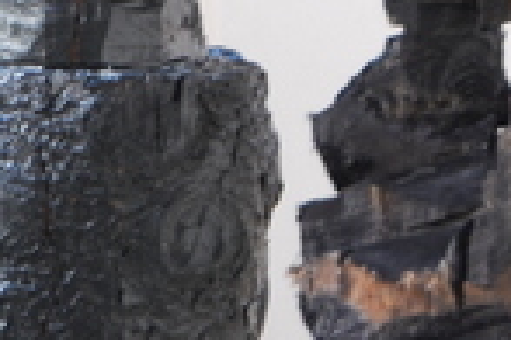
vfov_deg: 2.7
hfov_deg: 4.0
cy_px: -349
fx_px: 7253
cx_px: 932
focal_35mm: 511
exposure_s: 1/1.6
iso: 100
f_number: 5.3
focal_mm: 78
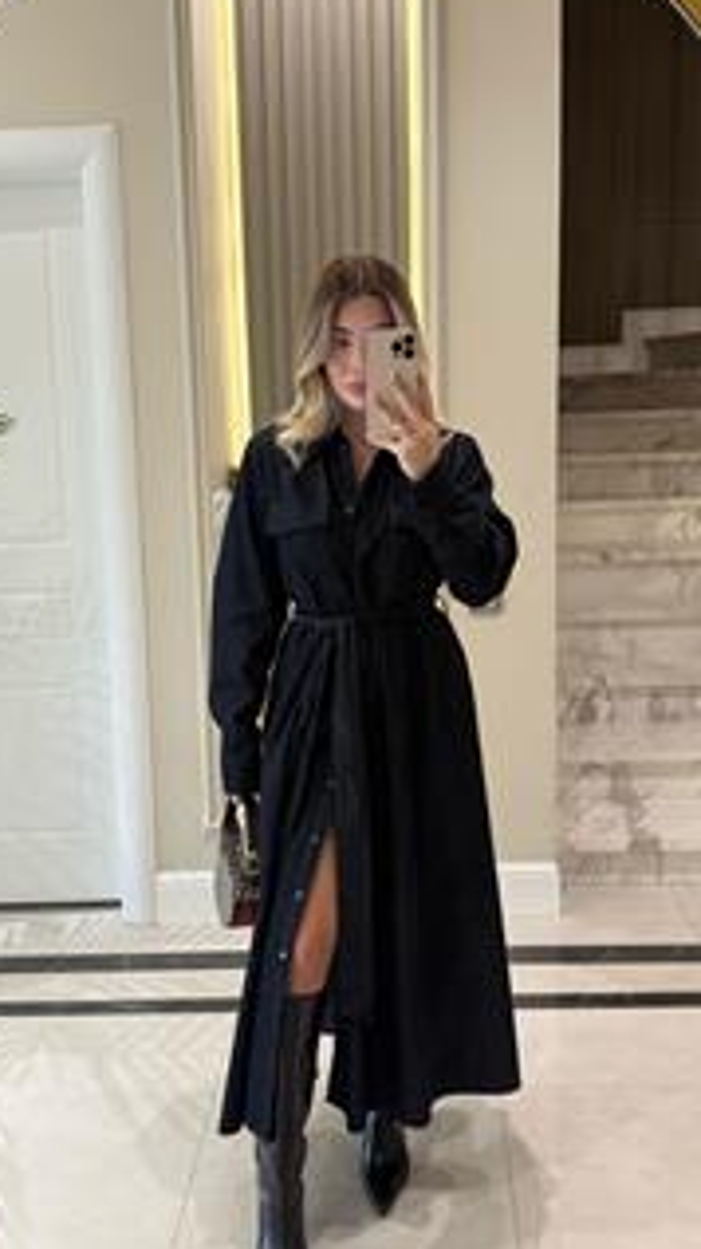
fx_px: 1092
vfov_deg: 59.5
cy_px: 607
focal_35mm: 33
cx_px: 378
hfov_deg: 35.6
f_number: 1.78
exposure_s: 1/50
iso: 125
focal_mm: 6.76
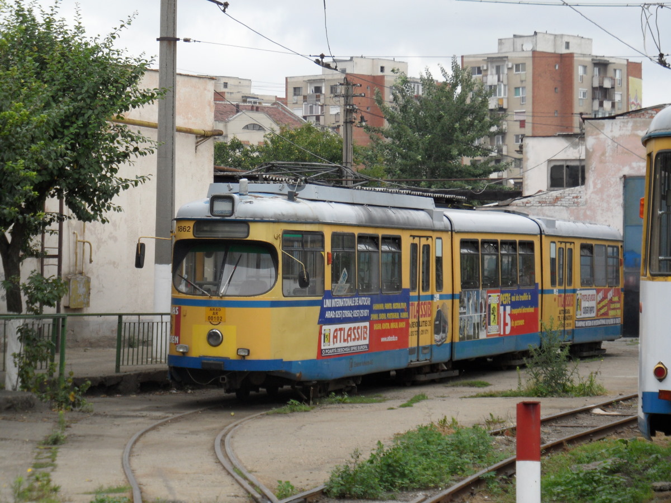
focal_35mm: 120
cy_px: 252
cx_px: 336
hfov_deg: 16.4
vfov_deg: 12.3
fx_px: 2326
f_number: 4.4
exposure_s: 1/250
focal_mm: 20
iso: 80
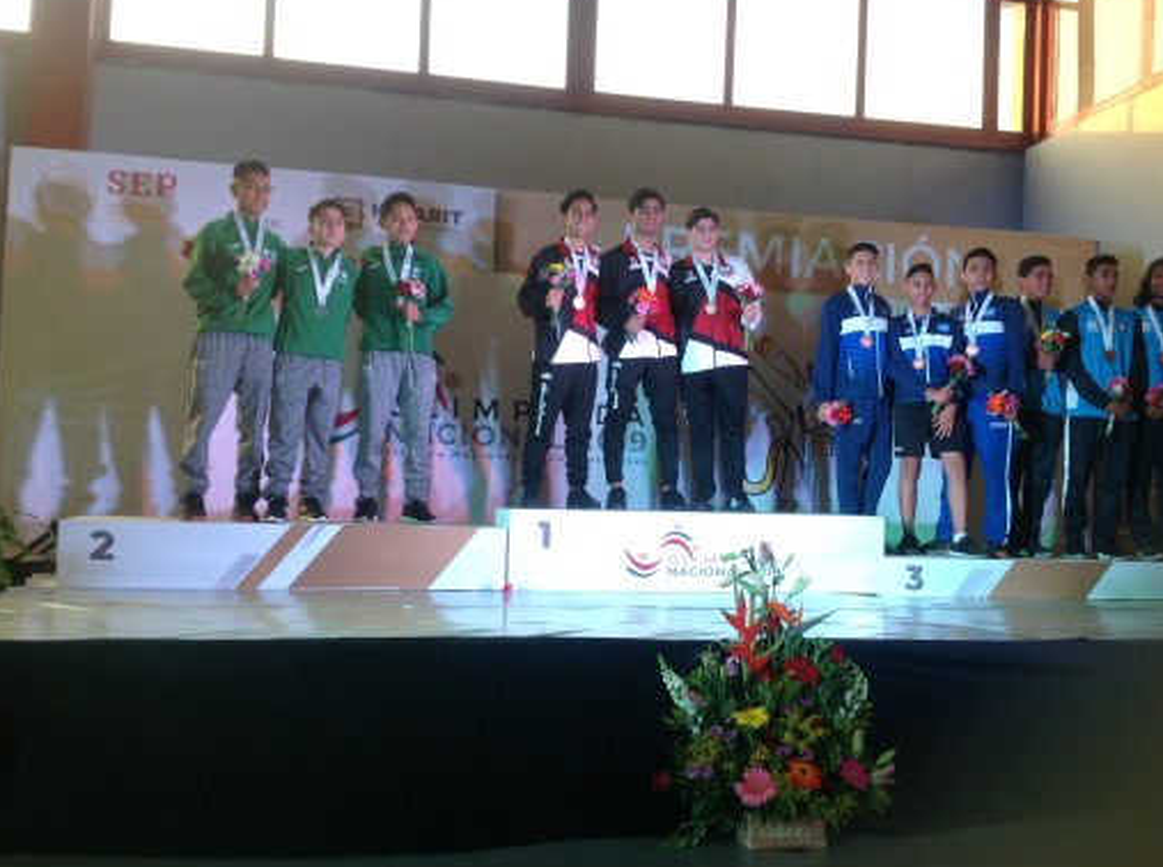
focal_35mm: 37
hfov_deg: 50.2
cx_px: 592
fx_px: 1240
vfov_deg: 38.5
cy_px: 443
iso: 64
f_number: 2.4
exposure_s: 1/60
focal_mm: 4.28
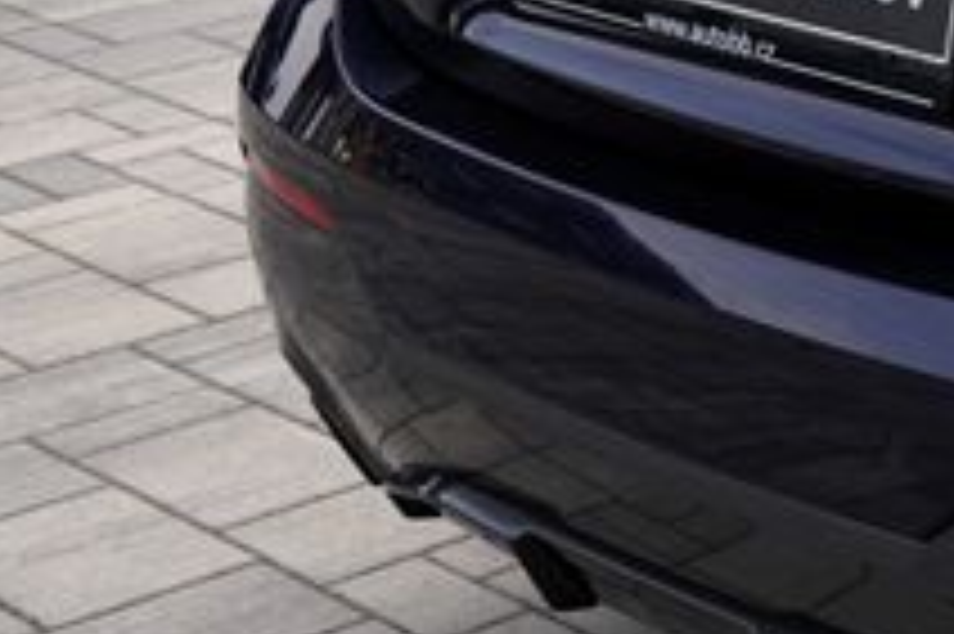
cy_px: -250
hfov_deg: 14.2
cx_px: 1899
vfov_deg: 11.0
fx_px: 3204
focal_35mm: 121
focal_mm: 25
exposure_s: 1/200
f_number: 7.1
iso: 100
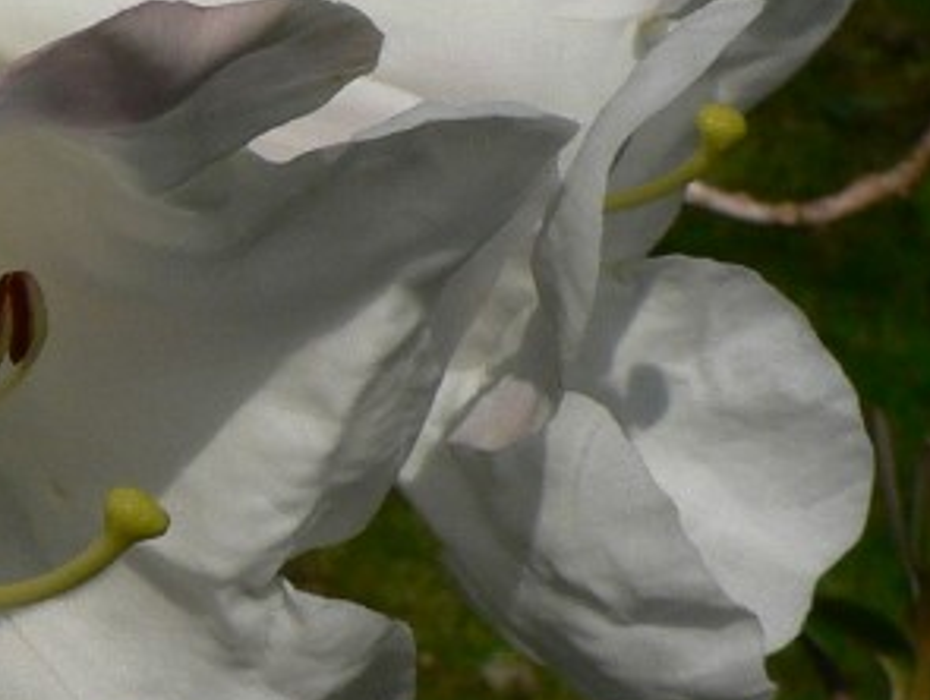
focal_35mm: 156
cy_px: 337
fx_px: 4196
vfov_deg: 9.5
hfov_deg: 12.2
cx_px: -366
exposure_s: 1/800
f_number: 5.6
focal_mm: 6
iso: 80
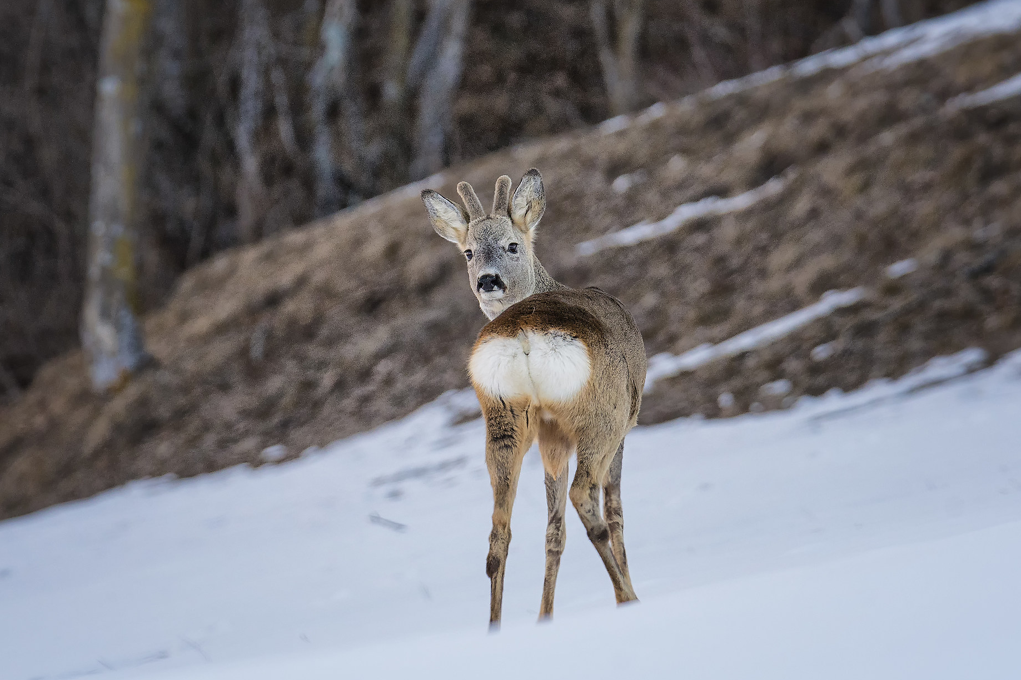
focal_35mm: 686
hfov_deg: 3.0
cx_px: 466
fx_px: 19451
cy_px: 243
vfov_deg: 2.0
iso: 1250
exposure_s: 1/500
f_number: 7.1
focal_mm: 350
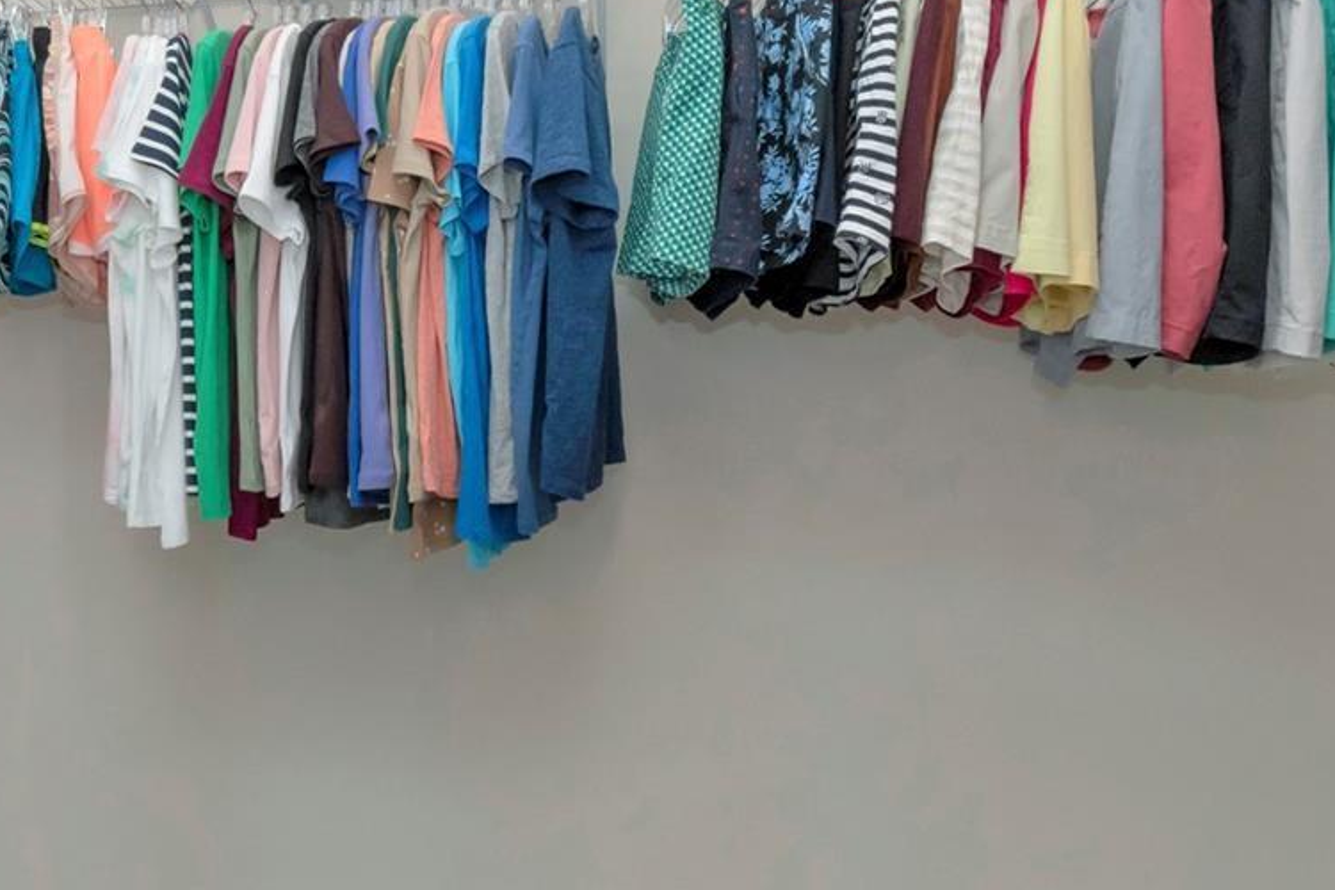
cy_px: 445
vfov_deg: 41.1
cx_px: 290
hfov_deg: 55.1
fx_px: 1187
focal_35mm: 32
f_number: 9
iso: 800
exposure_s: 1/200
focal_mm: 10
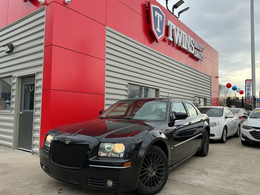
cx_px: 130
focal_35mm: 29
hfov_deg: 61.7
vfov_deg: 48.2
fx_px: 218
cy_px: 98
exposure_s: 1/556
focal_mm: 3
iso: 25
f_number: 1.8
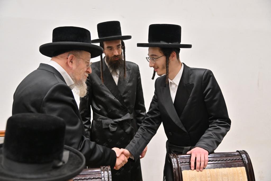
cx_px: 136
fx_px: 286
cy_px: 90
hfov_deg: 50.7
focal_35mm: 38
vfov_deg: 35.1
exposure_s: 1/200
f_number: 4
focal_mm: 38
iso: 1000
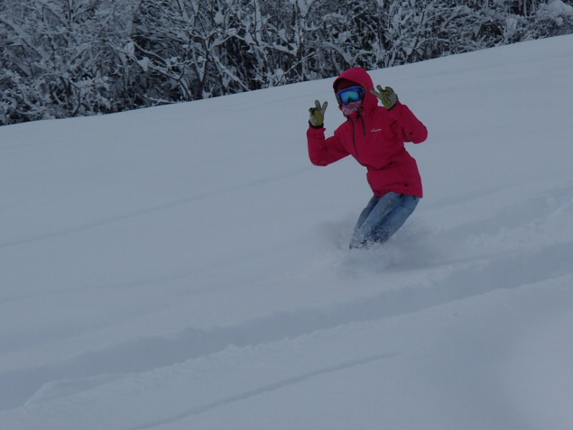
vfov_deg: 10.5
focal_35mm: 141
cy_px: 215
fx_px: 2335
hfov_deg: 14.0
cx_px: 285
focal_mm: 25
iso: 100
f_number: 5.9
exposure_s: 1/640
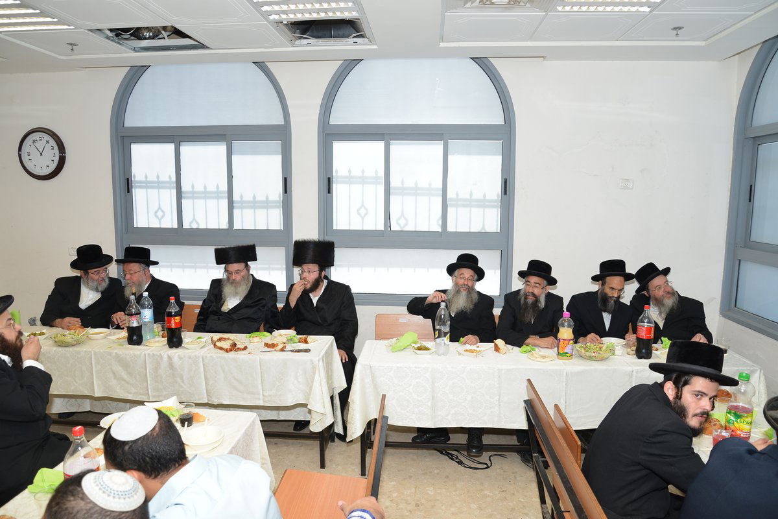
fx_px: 519
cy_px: 260
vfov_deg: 53.1
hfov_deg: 73.7
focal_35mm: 24
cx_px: 389
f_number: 5.6
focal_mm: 24
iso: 640
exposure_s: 1/160
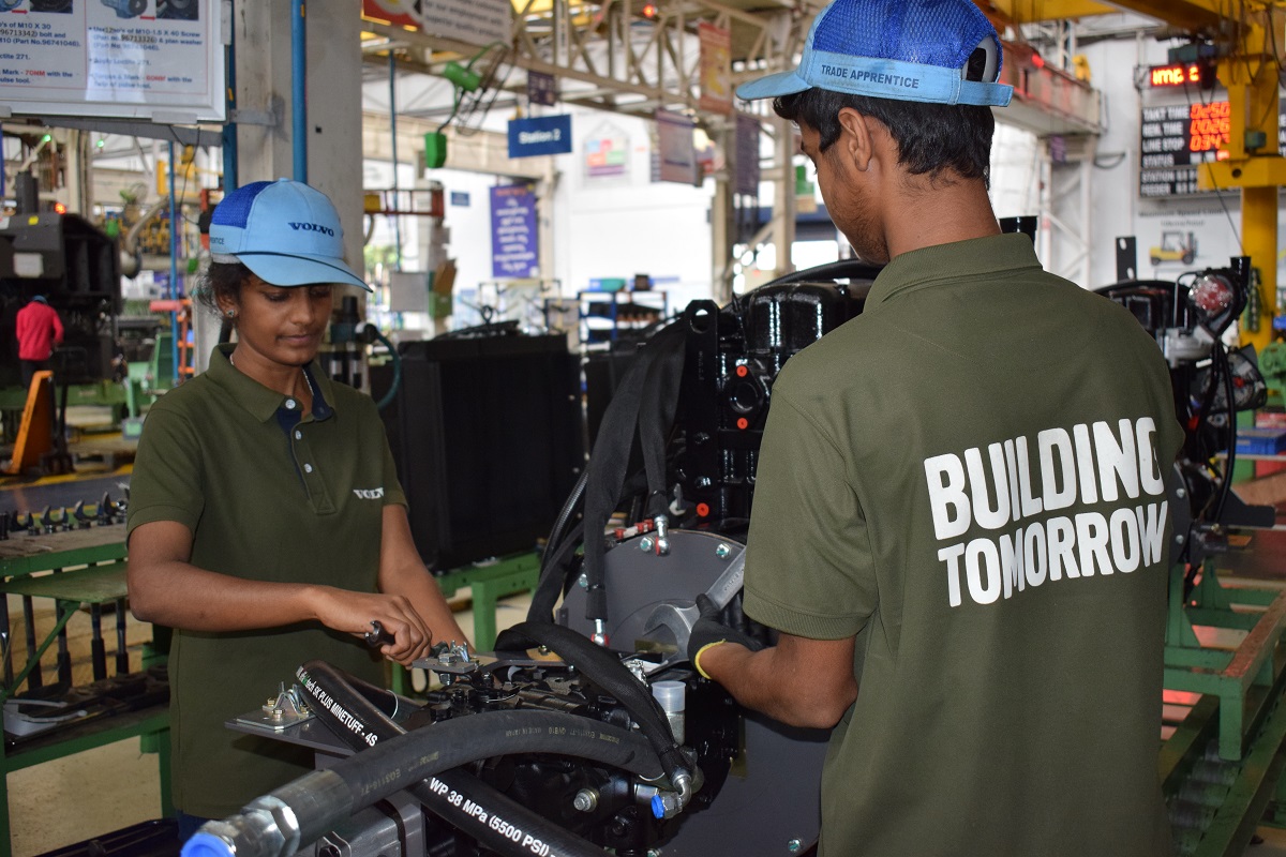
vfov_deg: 35.5
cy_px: 428
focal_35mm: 38
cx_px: 643
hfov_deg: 51.3
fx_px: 1339
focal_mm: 25
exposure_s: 1/60
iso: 1000
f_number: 4
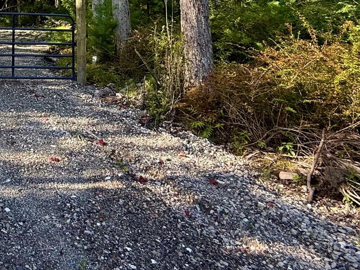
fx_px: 385
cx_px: -31
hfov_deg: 40.8
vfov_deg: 33.9
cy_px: -22
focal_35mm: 37
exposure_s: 1/205
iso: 64
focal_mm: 2.22
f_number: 2.2
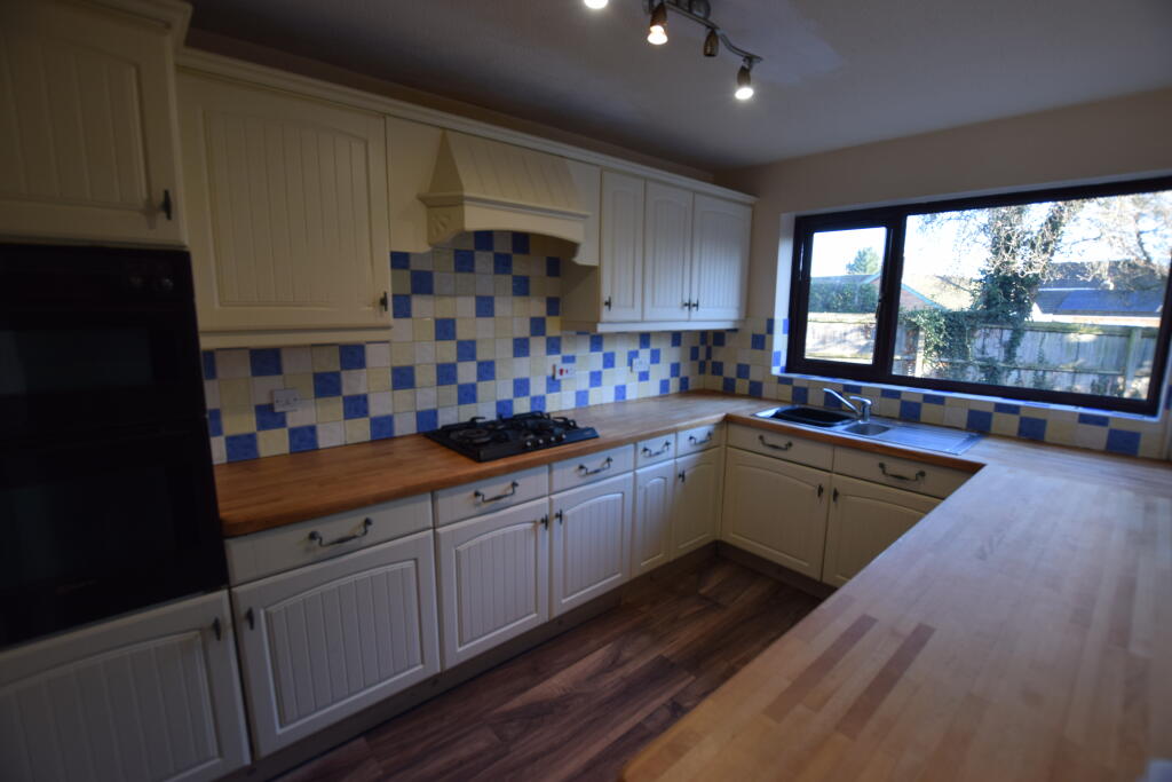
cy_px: 391
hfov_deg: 100.4
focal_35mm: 15
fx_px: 488
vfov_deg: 77.3
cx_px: 586
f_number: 4.5
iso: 400
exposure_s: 1/80
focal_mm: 10
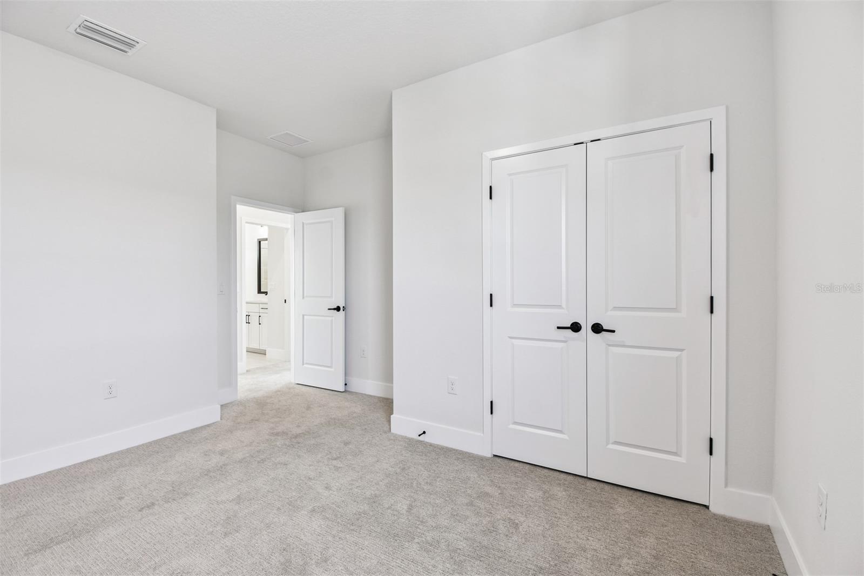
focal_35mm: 15
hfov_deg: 100.4
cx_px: 432
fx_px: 360
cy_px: 288
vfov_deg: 77.3
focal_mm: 10
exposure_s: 1/15
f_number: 7.1
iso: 100
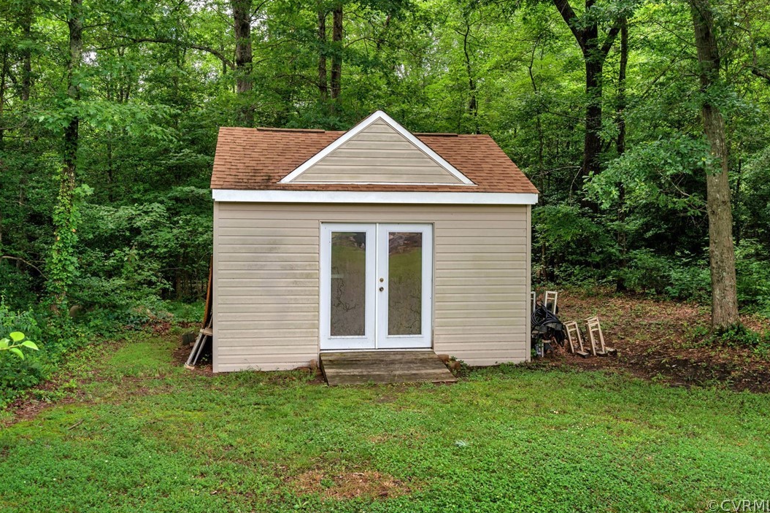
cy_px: 254
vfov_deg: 36.9
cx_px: 392
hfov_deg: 53.1
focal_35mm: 36
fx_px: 770
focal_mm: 35
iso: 100
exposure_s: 1/50
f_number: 8
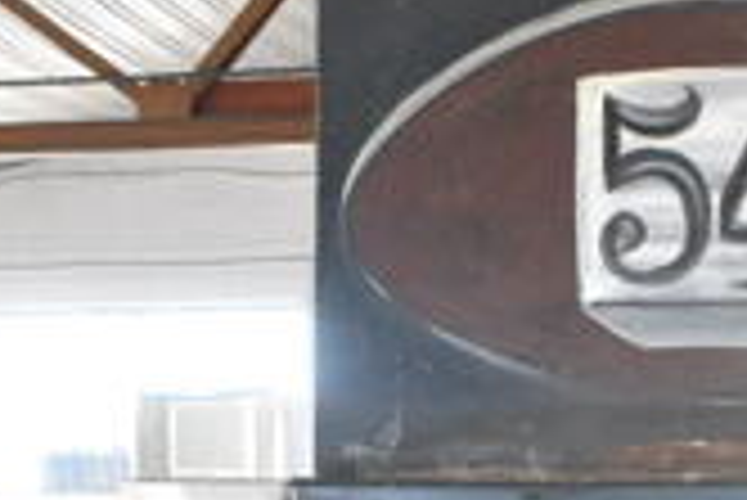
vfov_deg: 10.9
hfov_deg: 16.8
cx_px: 580
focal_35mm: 121
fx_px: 2513
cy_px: 788
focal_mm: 22
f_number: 6.3
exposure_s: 1/160
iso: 6400
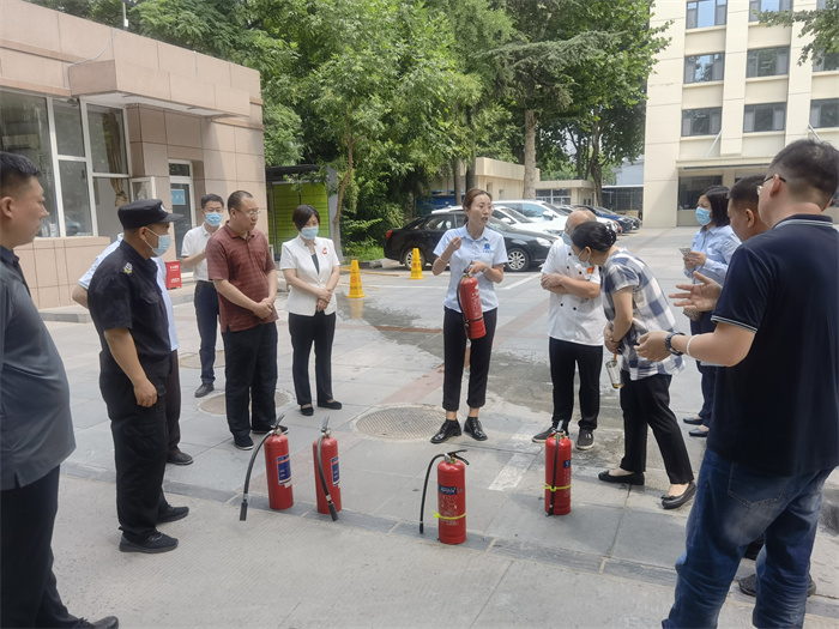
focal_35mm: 27
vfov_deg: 51.4
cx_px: 420
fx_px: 654
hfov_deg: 65.3
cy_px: 314
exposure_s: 1/1248
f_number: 1.9
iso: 50
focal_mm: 6.67
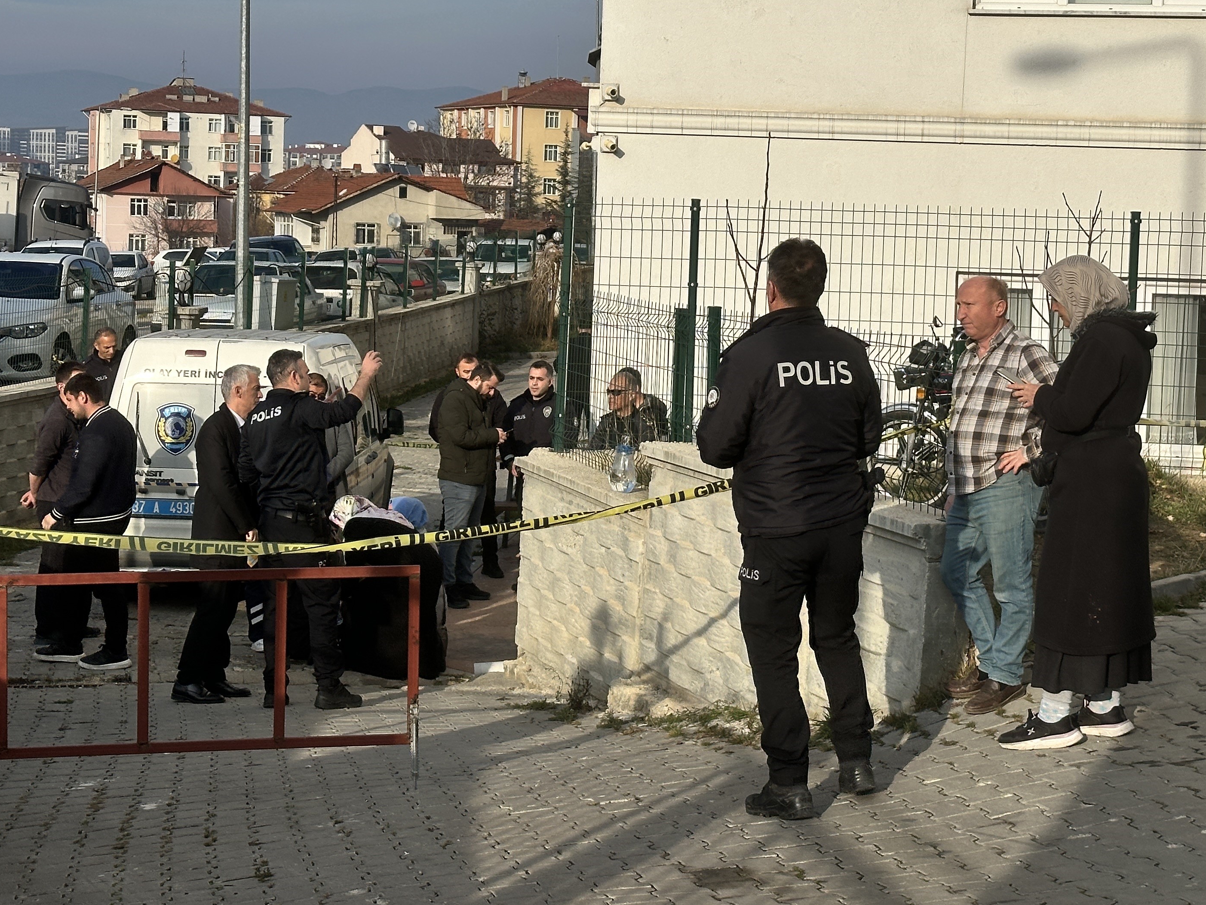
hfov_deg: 28.2
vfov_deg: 21.3
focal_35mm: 69
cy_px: 332
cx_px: 614
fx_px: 2404
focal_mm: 6.86
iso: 64
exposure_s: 1/4785
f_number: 1.78
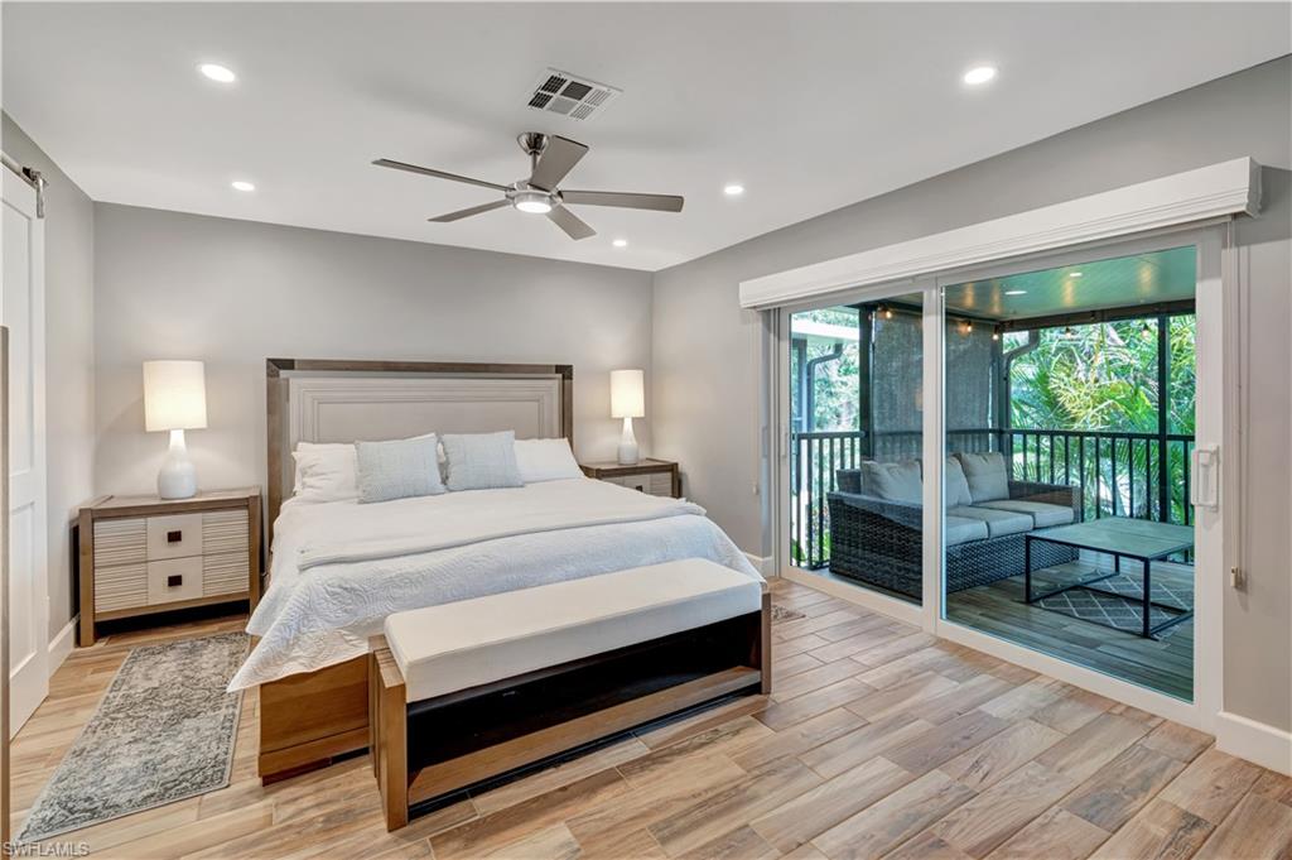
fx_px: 574
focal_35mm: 16
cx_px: 646
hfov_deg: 96.8
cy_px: 430
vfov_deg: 73.7
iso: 160
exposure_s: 1/1.25
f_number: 8
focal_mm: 16
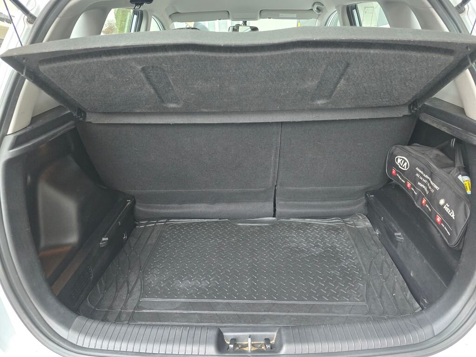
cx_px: 238
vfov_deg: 58.9
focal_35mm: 23
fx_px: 316
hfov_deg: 73.9
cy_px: 178
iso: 800
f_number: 1.7
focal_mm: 6.3
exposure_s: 1/100
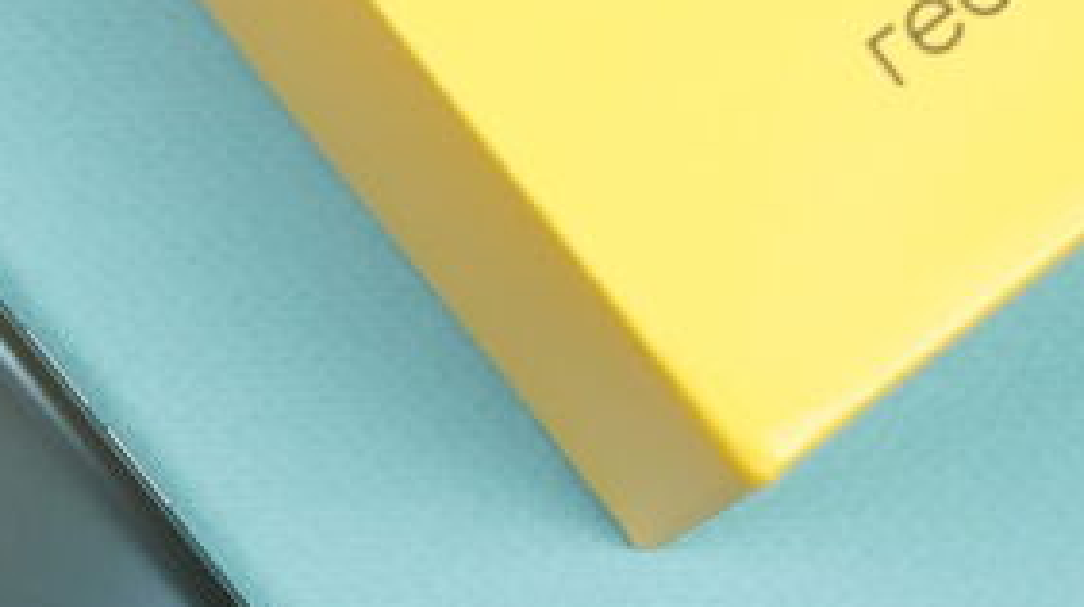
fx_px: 3187
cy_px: 834
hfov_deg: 18.7
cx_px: -25
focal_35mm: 111
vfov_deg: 10.6
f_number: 6.3
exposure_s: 1/160
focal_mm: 36
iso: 1600
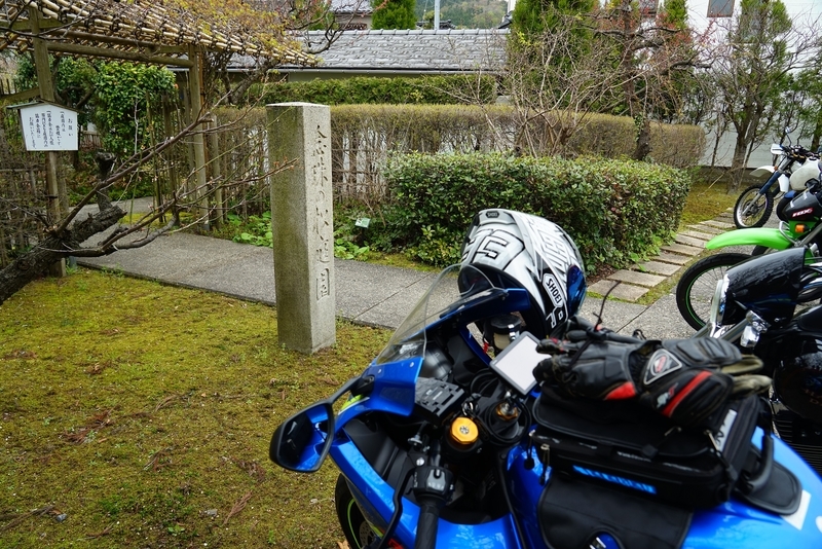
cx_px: 411
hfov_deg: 73.7
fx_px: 548
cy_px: 274
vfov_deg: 53.2
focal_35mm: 24
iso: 100
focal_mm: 24
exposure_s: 1/90
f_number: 5.6
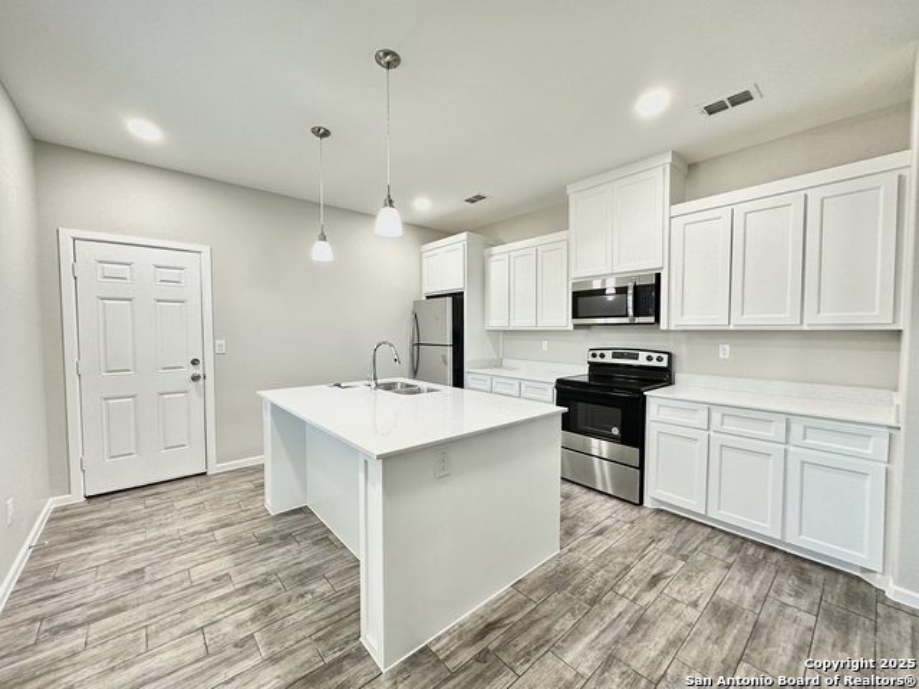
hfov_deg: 102.1
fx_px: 372
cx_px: 460
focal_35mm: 14
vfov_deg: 85.7
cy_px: 344
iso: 400
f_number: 2.2
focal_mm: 2.22
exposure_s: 1/60
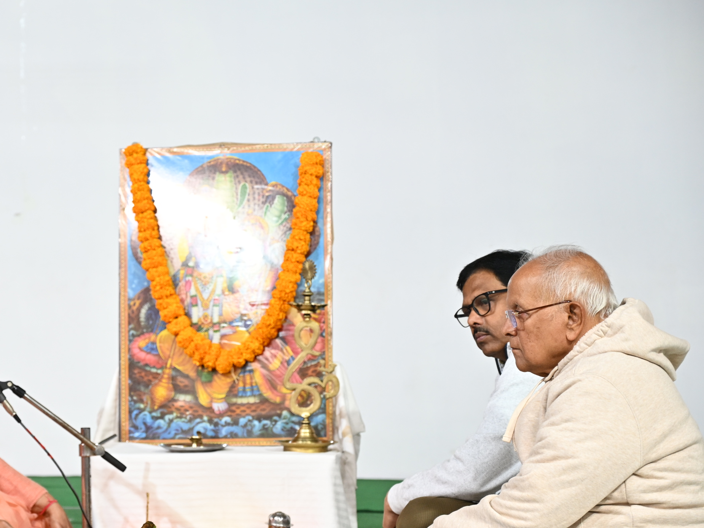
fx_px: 2237
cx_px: 140
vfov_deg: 13.4
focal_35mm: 110
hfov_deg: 17.7
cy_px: 336
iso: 800
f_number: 4
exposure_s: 1/60
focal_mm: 70
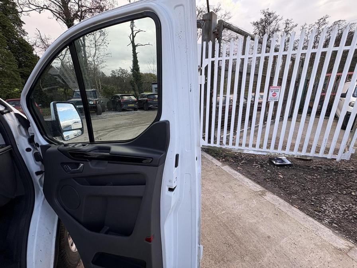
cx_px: 178
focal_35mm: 14
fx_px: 144
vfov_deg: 85.7
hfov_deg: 102.1
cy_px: 134
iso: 40
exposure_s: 1/230
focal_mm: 2.22
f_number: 2.2
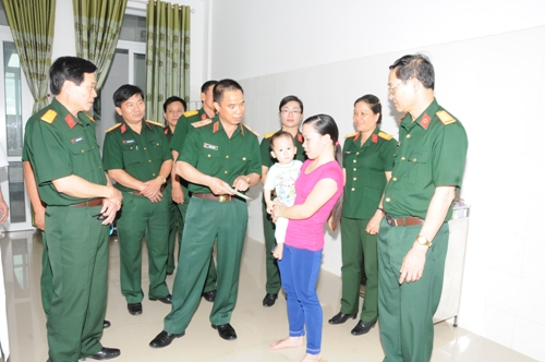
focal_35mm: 27
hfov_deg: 67.4
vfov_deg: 47.8
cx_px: 272
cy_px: 181
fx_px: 408
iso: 800
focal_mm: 18
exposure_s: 1/200
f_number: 11
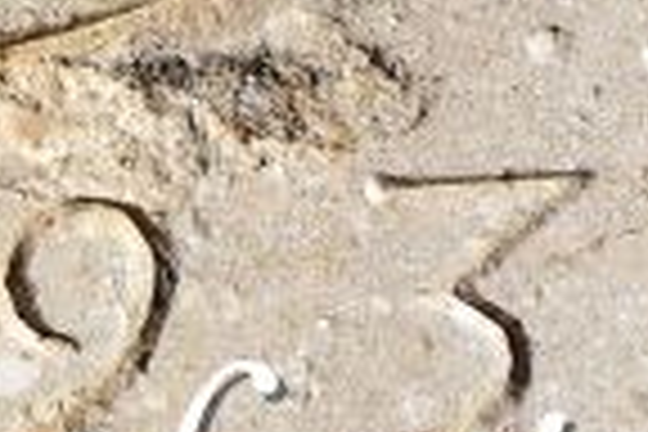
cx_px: -176
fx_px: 13481
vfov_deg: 1.8
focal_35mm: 749
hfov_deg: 2.7
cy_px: -774
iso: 320
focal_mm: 70
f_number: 11
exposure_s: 1/500
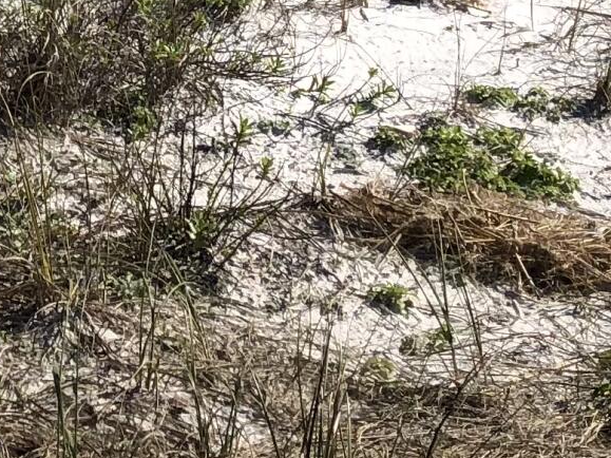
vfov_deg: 9.8
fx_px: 2559
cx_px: -254
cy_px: -307
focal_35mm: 145
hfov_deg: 13.0
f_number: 1.8
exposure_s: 1/3690
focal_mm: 3.99
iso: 25
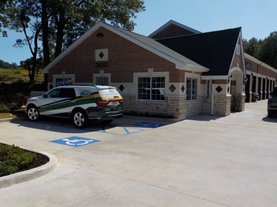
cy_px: 104
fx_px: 240
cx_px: 138
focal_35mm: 30
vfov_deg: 46.8
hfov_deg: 60.0
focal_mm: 4.1
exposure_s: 1/2000
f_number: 3.3
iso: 125
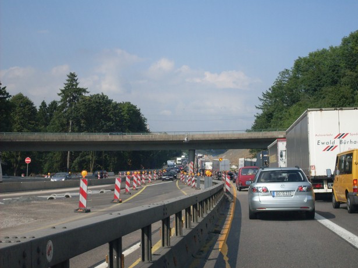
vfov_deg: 20.7
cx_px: 179
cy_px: 134
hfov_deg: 27.4
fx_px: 734
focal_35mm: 71
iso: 80
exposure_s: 1/750
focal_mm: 11.7
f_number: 3.7
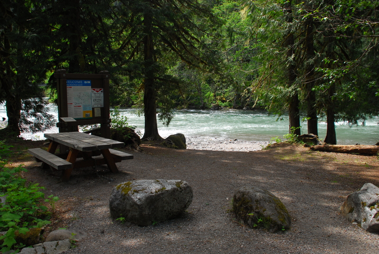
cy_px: 127
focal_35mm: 30
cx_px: 190
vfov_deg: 43.7
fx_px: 316
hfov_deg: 61.9
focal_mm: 20
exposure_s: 1/320
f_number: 4
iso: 125
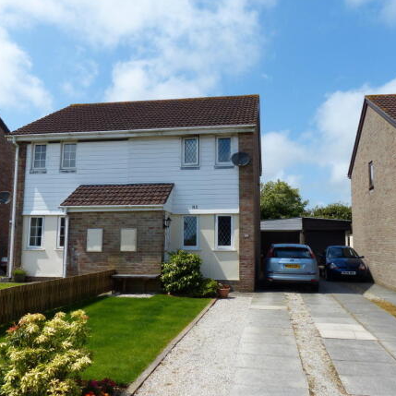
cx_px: 211
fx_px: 388
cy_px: 199
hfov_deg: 54.0
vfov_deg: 54.0
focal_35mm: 30
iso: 100
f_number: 4
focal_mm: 4.5
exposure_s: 1/1300
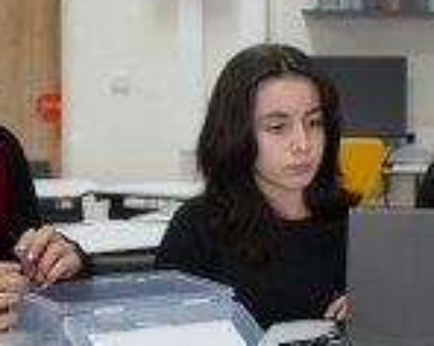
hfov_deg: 17.5
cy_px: 183
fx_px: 1385
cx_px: 390
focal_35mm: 108
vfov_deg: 14.2
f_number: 4
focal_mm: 36
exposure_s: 1/160
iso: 1600
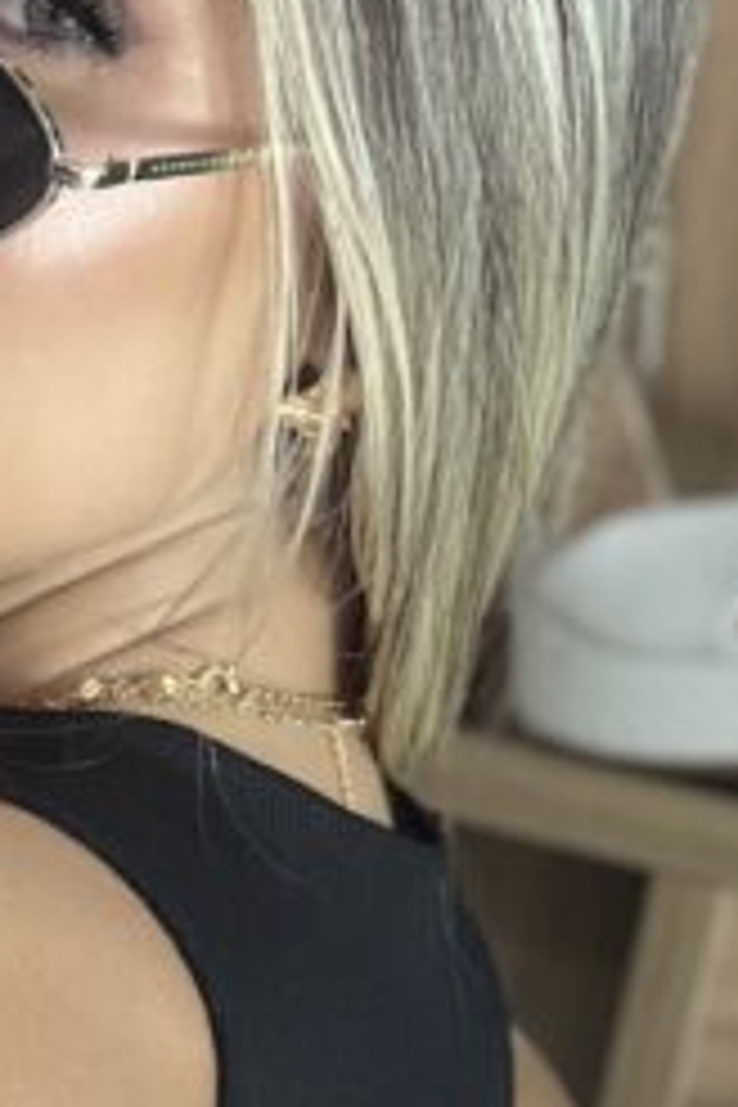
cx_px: -140
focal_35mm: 304
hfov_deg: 4.5
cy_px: 1240
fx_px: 9347
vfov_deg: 6.7
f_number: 2.8
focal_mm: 9
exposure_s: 1/120
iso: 160
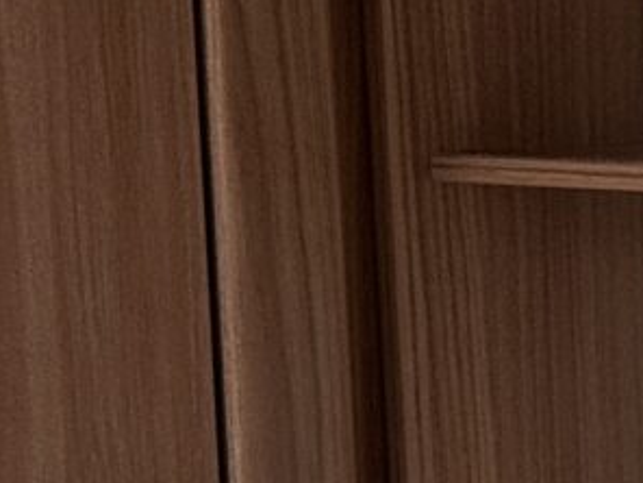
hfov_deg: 10.5
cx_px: 1458
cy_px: 396
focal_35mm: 166
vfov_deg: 8.9
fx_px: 3083
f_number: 1.78
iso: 200
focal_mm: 6.86
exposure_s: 1/121
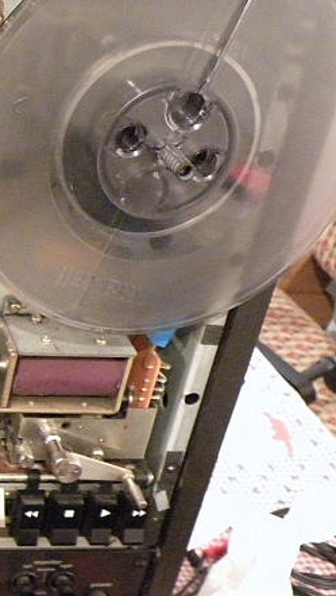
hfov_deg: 16.7
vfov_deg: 32.3
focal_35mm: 65
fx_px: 1028
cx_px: -181
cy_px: 322
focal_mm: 5.8
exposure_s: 1/5.1
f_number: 3.2
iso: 800
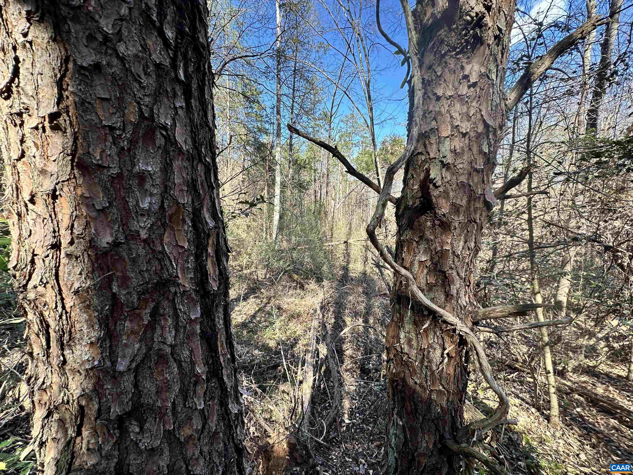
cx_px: 316
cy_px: 238
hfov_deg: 102.1
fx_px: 256
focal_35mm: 14
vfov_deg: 85.7
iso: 40
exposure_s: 1/196
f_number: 2.2
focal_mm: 2.22
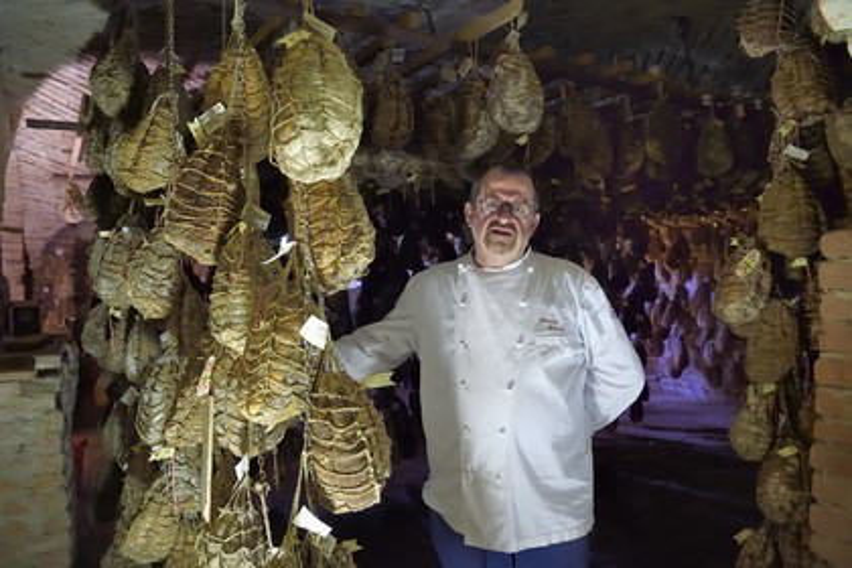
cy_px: 284
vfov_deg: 49.6
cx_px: 426
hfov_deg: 69.4
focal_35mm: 26
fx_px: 615
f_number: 5
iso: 1600
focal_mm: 26
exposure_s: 1/13
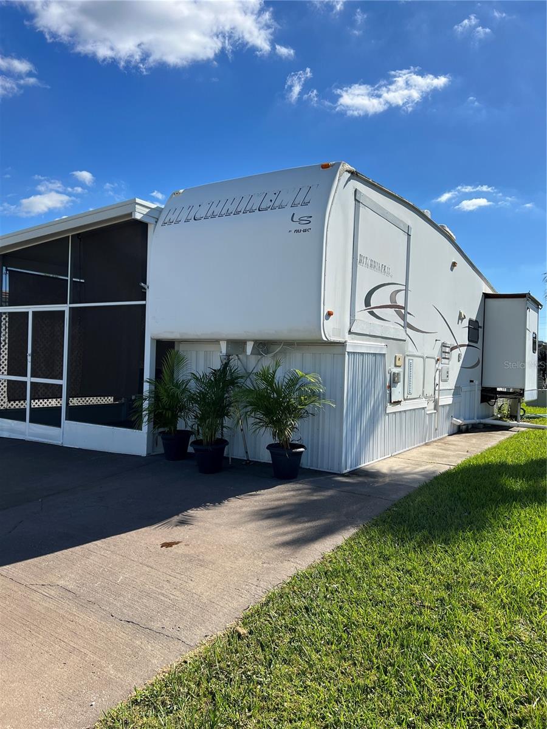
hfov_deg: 53.1
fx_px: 548
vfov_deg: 67.3
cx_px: 274
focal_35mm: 26
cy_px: 364
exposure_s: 1/5319
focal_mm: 5.7
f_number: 1.5
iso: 50
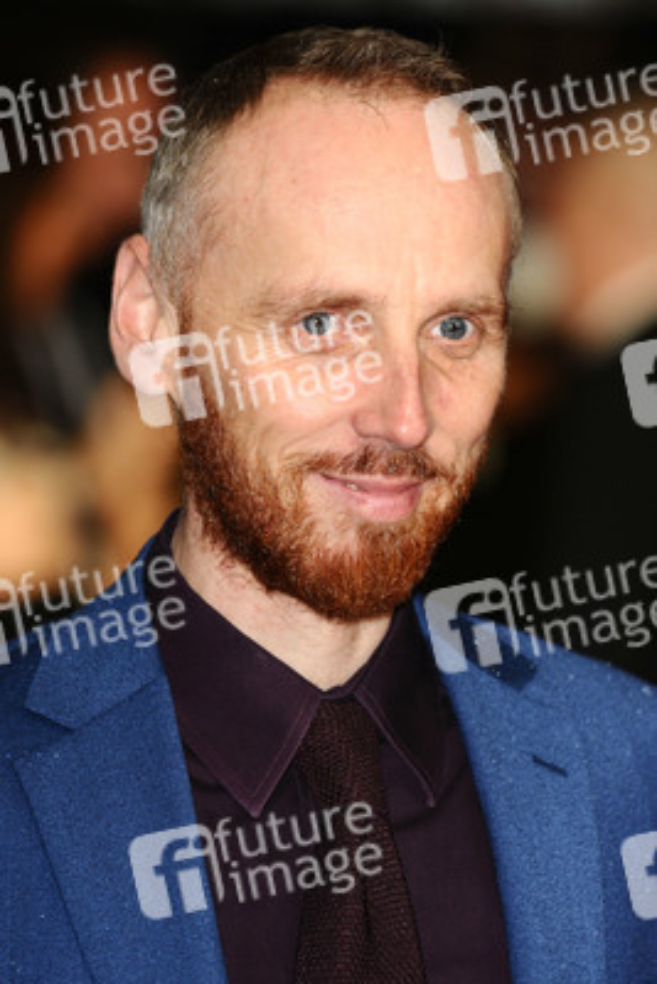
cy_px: 492
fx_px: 8205
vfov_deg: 6.9
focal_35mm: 300
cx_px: 328
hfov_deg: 4.6
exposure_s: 1/160
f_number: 4.5
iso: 320
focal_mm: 200
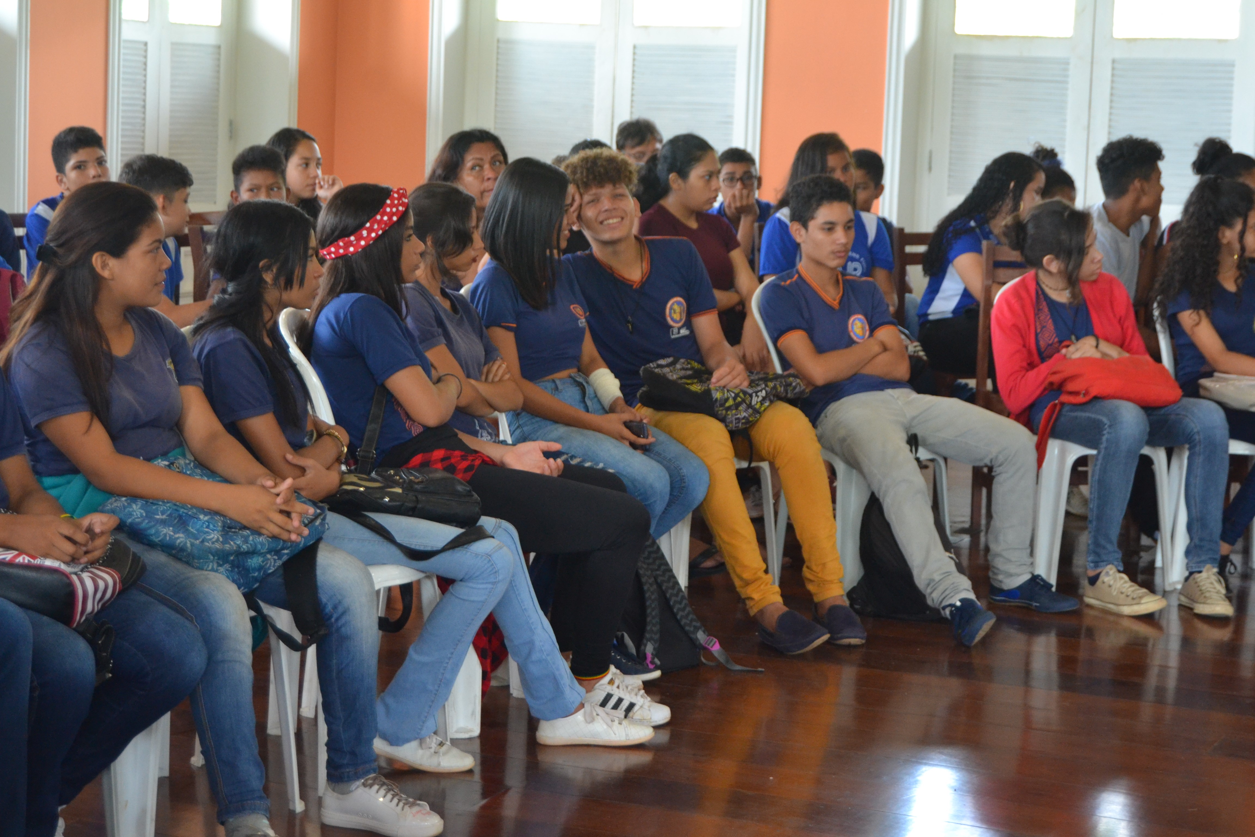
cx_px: 628
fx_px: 2510
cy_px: 418
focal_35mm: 72
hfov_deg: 28.1
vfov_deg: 18.9
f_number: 5.3
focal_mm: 48
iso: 1400
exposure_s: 1/60
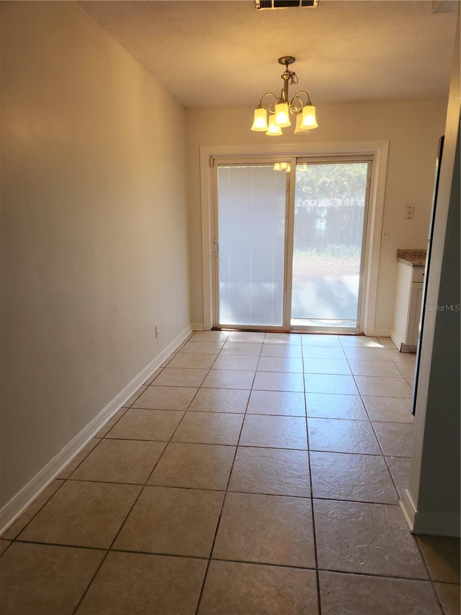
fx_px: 408
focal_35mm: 23
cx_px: 230
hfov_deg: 58.9
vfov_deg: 73.9
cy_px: 308
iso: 32
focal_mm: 5.4
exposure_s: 1/60
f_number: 1.8
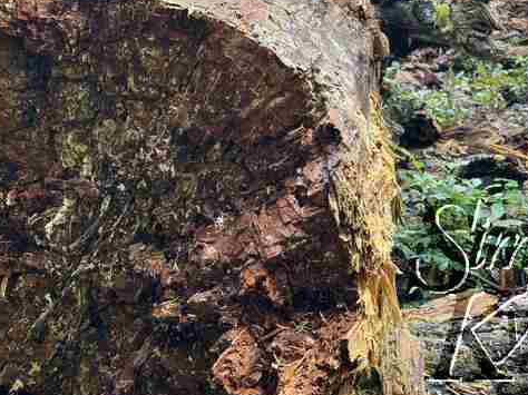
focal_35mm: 76
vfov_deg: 19.2
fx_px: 1159
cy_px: 102
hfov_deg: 25.7
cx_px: 231
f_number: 1.78
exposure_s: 1/76
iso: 100
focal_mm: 6.76
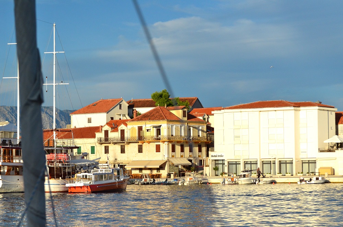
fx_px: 1069
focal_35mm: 112
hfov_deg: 18.2
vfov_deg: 12.1
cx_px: 172
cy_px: 114
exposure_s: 1/8000
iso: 1000
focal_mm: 75
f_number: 5.6
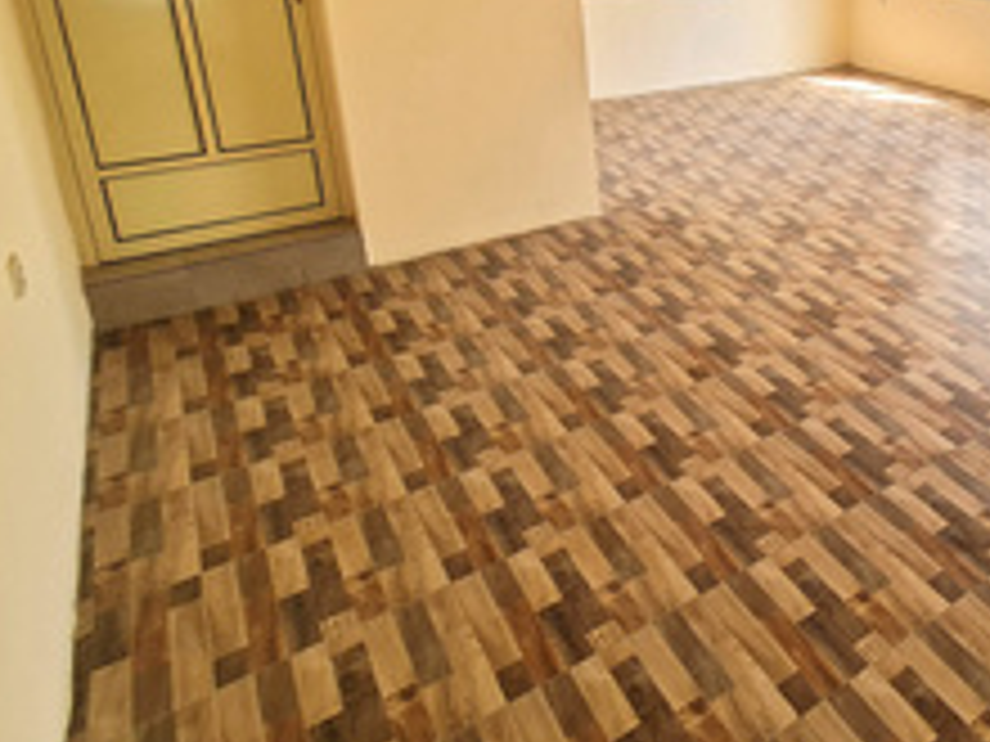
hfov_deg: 53.0
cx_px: 970
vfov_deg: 48.3
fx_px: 772
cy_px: 142
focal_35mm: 27
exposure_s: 1/143
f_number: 2.2
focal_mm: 2.2
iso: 64
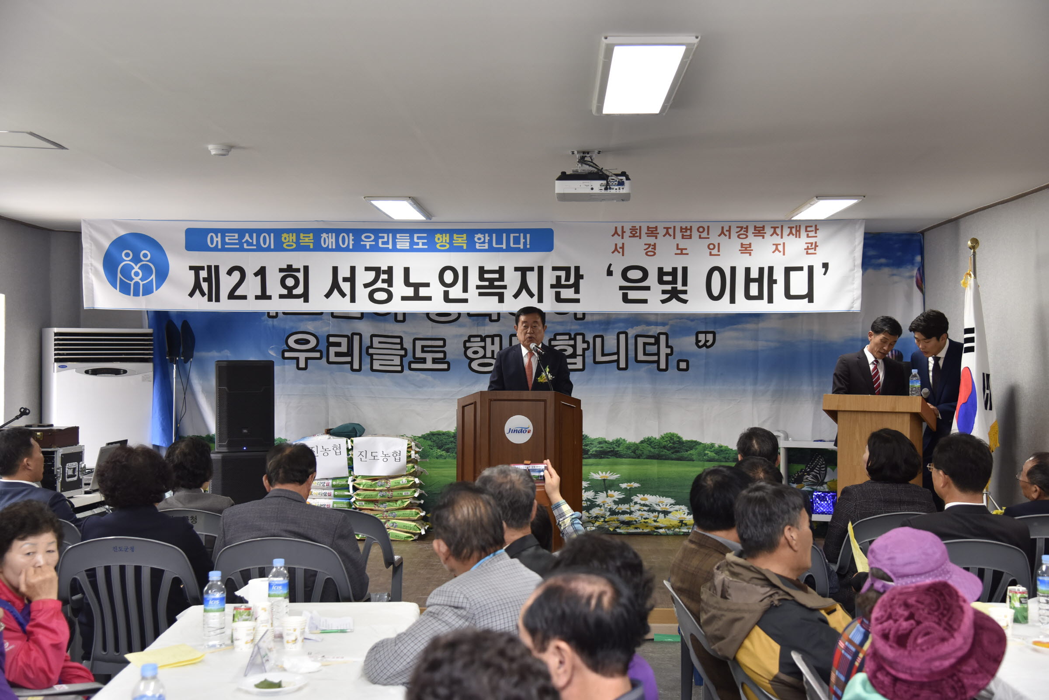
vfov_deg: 28.1
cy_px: 350
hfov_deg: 41.1
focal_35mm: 48
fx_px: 1399
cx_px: 524
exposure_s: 1/125
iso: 800
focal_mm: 48
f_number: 4.5
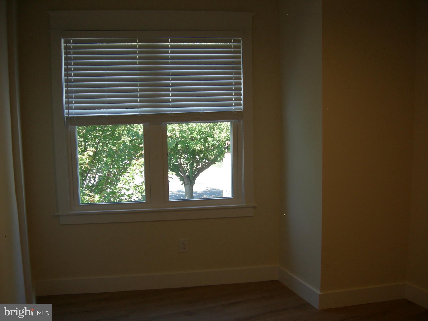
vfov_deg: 39.7
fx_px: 445
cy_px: 160
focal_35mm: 36
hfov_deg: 51.4
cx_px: 214
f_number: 3
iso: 64
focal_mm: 7.5
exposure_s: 1/72.6
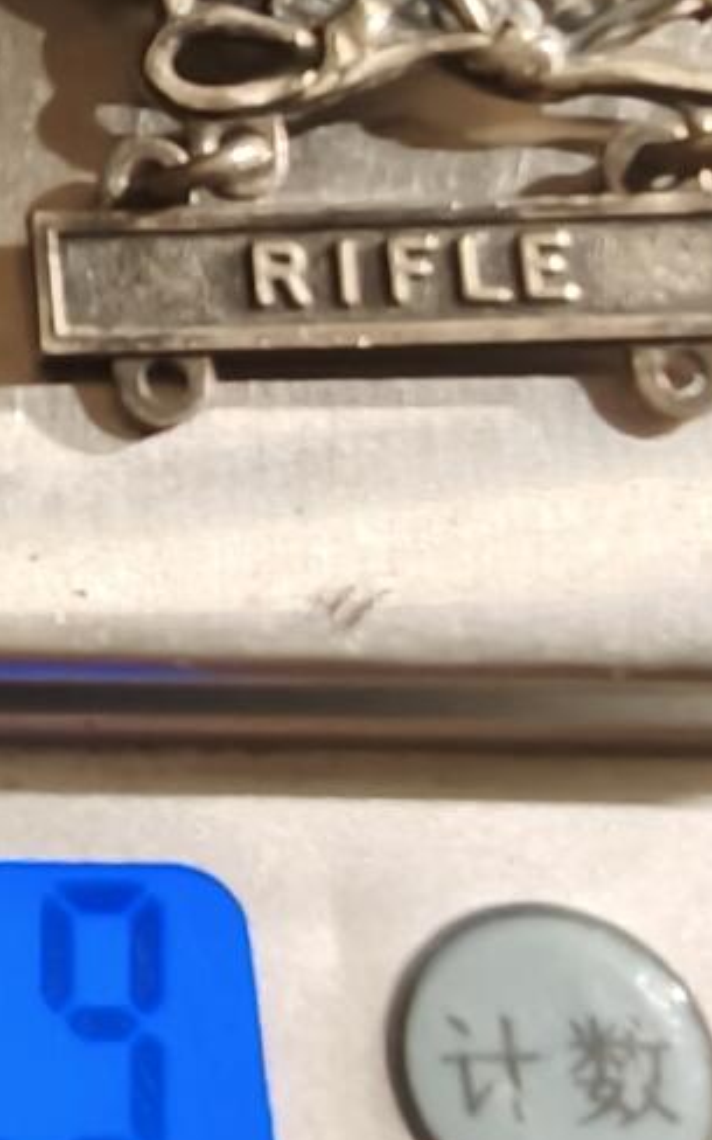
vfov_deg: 22.6
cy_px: 958
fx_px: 2794
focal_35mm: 90
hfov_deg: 14.1
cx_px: -152
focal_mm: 2.32
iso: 320
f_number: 2
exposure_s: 1/50
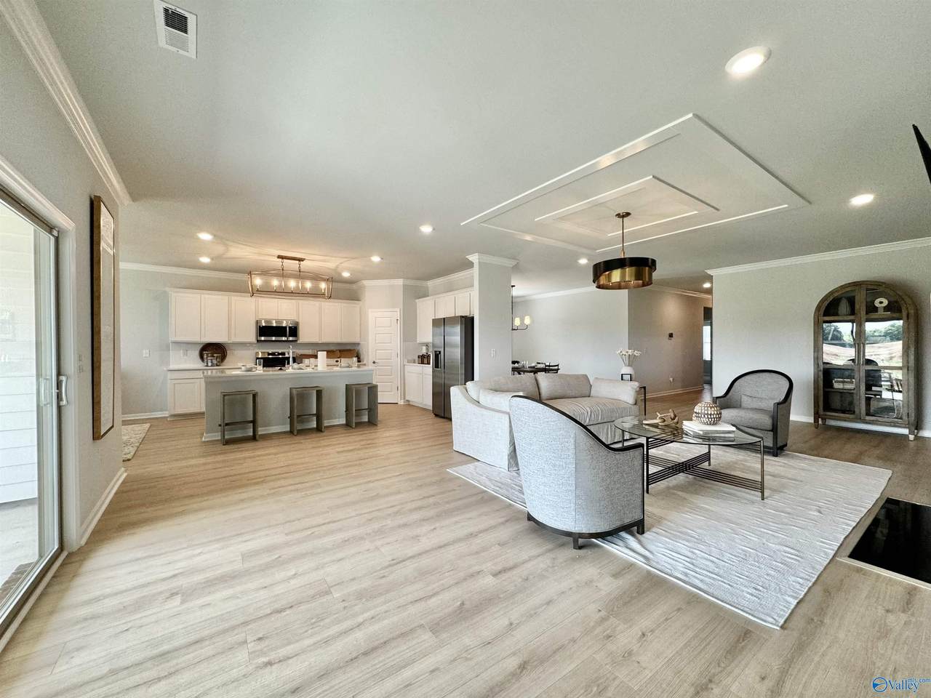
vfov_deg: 85.7
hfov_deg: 102.1
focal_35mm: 14
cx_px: 466
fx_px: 377
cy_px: 349
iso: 125
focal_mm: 2.22
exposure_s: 1/120
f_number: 2.2
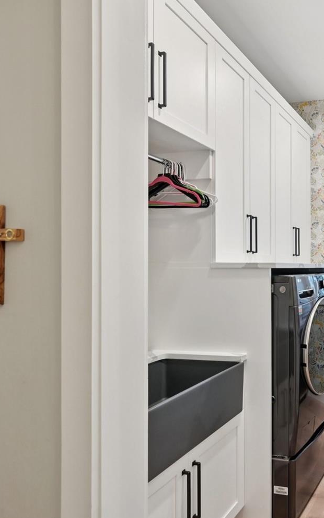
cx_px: 368
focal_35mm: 23
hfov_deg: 40.8
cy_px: 269
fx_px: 325
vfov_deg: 77.1
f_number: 8
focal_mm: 14
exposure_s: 1/20
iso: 400
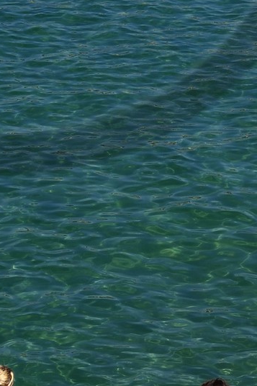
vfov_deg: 9.4
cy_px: -164
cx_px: 4
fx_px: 2304
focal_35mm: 215
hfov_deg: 6.4
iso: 200
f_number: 11
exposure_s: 1/320
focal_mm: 48
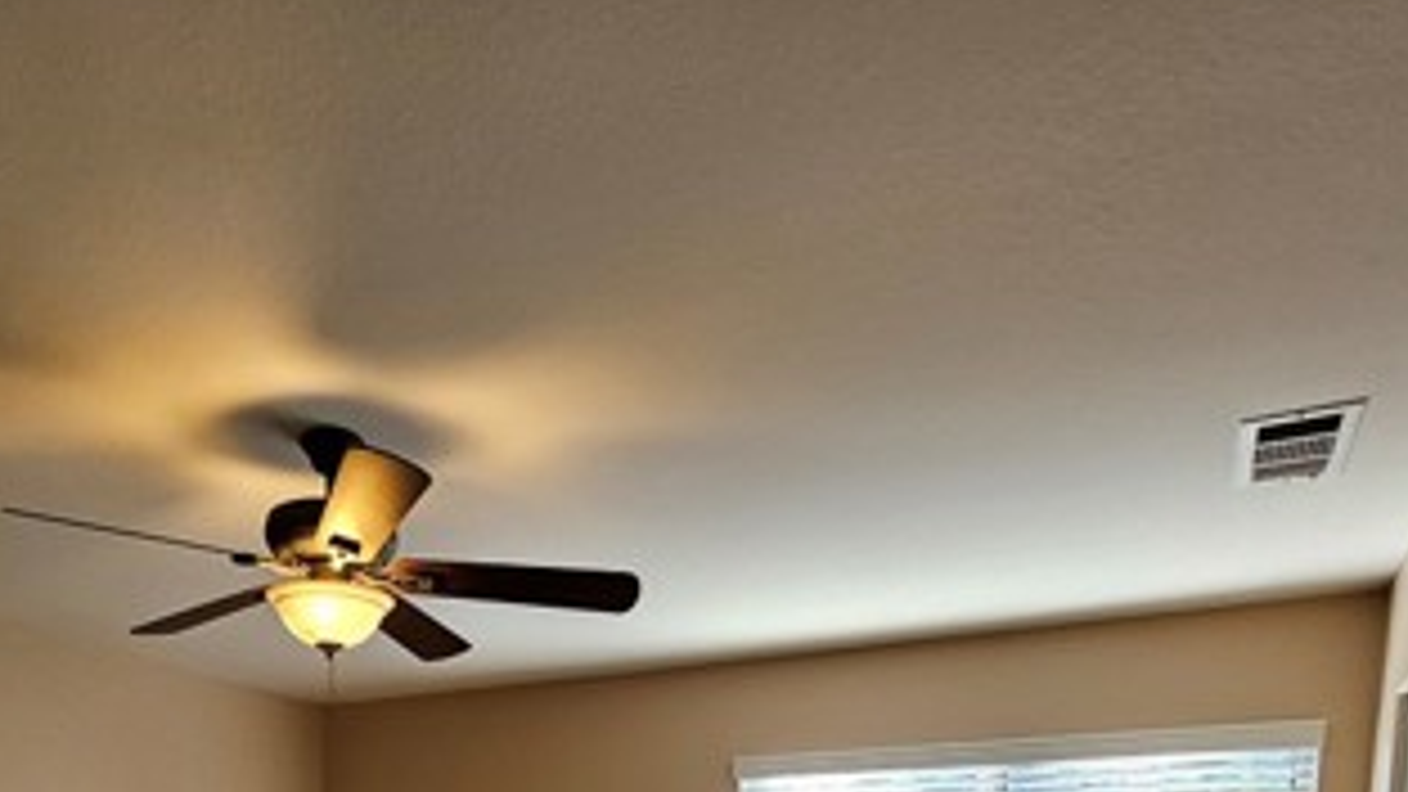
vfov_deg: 31.5
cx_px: 454
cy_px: 1017
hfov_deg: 64.1
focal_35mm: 29
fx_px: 1083
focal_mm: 1.74
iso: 64
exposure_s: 1/60
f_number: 2.2
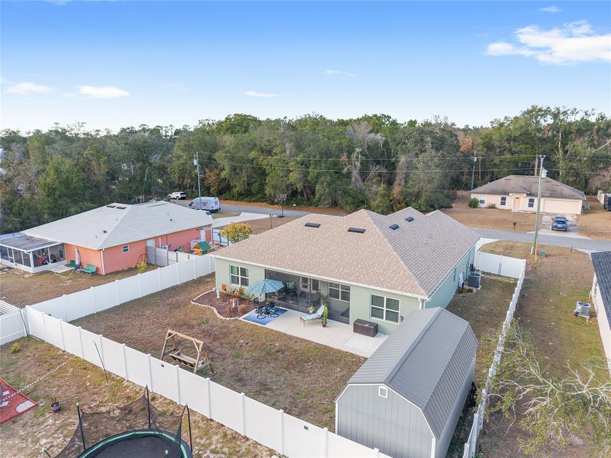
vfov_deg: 56.8
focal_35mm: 24
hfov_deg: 71.6
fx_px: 424
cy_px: 229
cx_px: 306
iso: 230
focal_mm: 8.67
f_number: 1.8
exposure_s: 1/1000
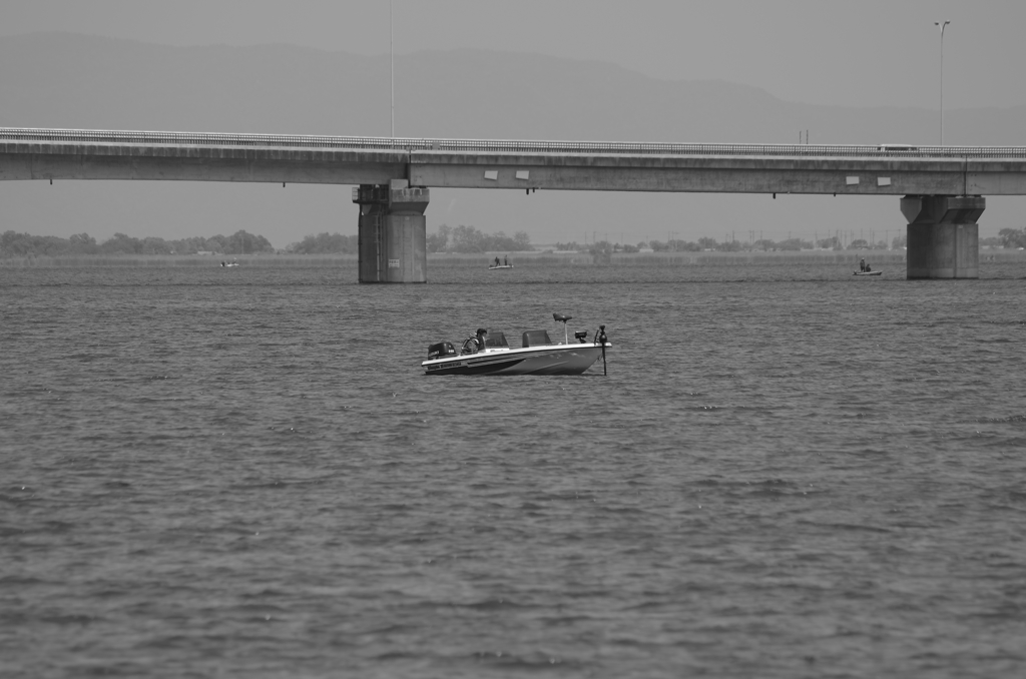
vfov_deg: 3.0
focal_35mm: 450
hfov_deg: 4.6
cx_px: 513
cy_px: 340
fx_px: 12797
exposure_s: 1/500
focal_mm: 300
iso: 100
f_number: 6.3
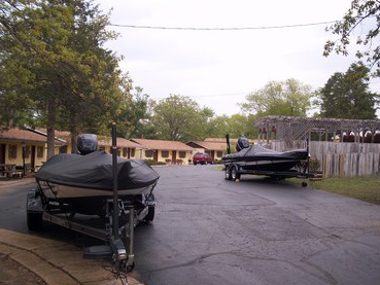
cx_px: 202
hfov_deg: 47.8
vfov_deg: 36.8
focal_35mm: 39
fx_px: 428
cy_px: 151
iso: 80
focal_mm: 6.5
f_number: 8
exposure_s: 1/100
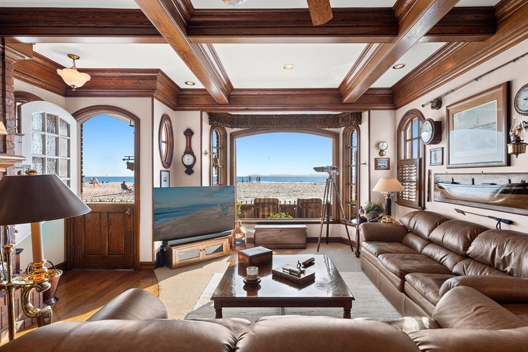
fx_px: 264
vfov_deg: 67.3
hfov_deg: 89.9
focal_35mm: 18
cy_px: 179
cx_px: 279
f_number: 8
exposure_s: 1/4
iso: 100
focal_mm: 17
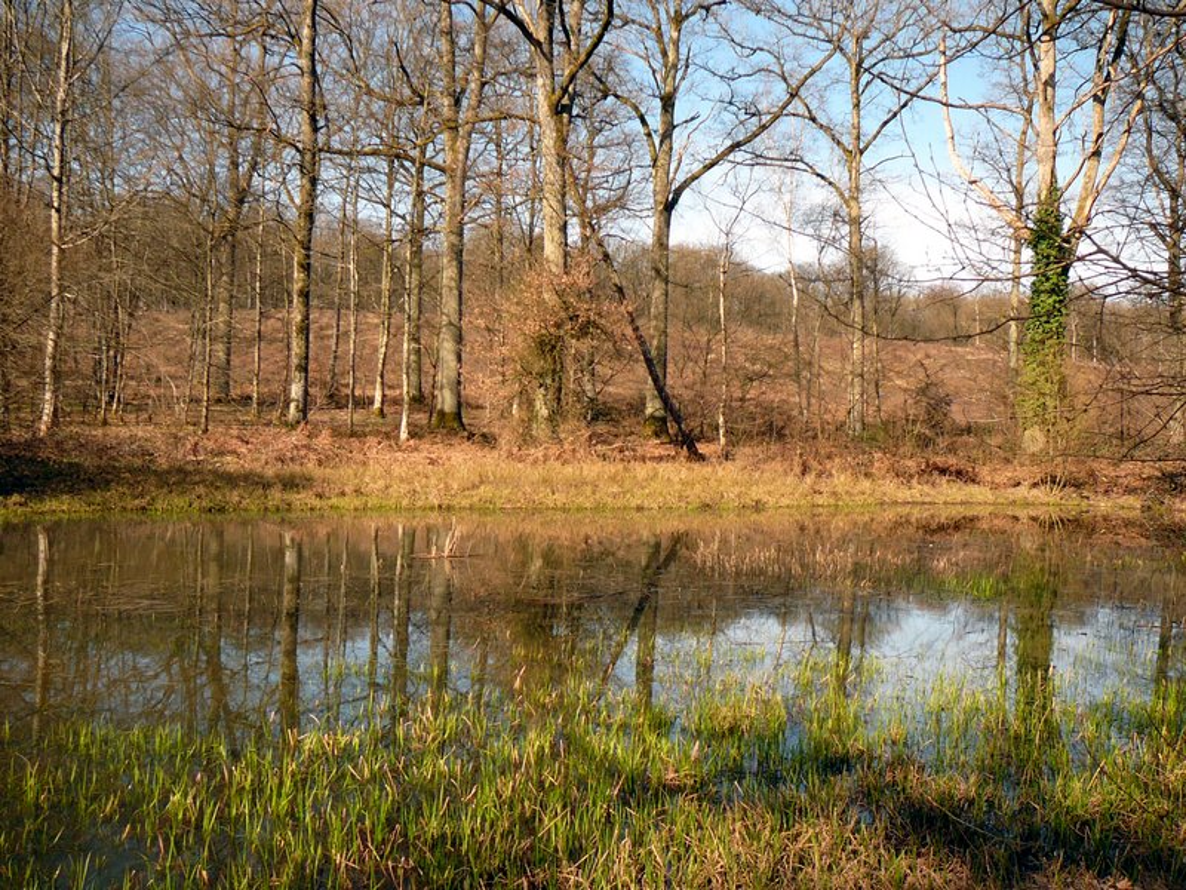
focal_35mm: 35
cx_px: 593
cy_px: 445
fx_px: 1199
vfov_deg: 40.7
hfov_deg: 52.6
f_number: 2.8
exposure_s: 1/500
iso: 80
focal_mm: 5.2
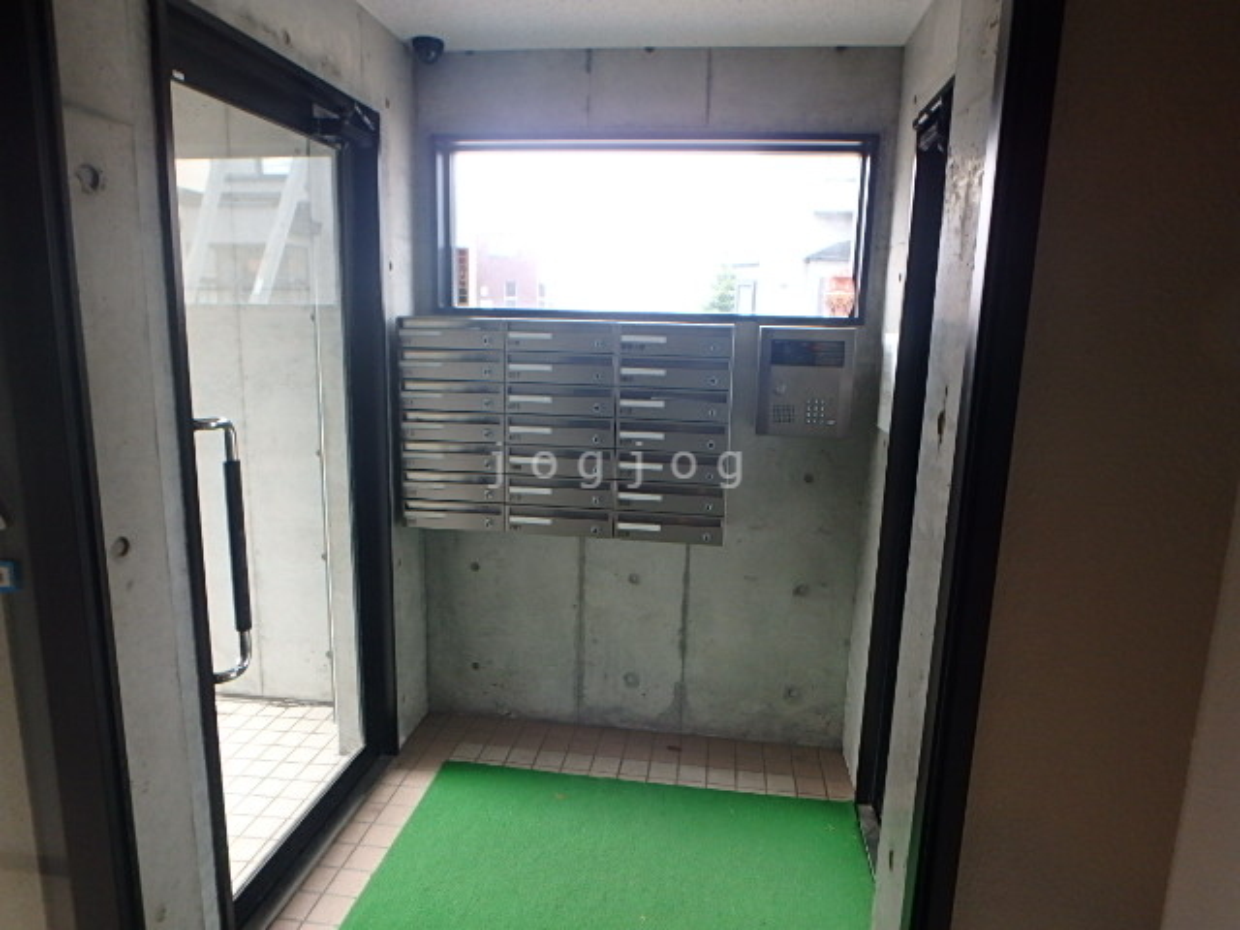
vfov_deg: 63.4
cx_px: 620
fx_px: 752
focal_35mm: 21
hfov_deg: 79.0
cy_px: 465
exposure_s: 1/30
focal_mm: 3.7
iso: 200
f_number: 3.5
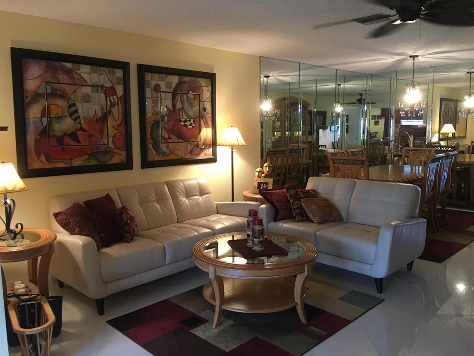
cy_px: 178
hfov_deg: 61.7
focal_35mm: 29
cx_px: 237
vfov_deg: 48.2
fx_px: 397
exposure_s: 1/15
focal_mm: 4.15
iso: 100
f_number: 2.2
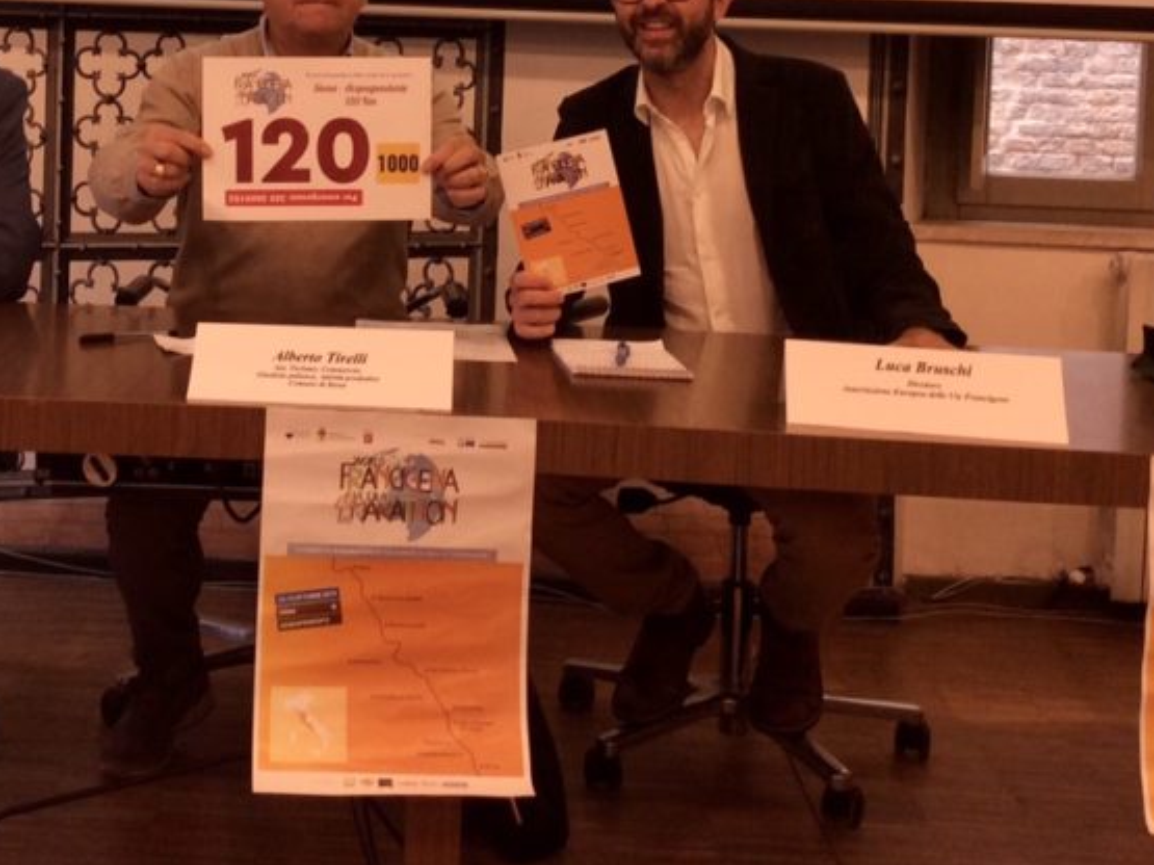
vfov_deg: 24.1
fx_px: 1966
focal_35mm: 59
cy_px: 84
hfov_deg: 32.2
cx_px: 320
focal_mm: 3.3
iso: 40
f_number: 2.4
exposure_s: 1/25
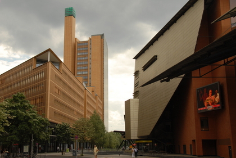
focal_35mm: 46
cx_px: 112
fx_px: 302
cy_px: 84
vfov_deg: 29.3
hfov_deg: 42.7
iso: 125
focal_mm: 28
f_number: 7.1
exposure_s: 1/200
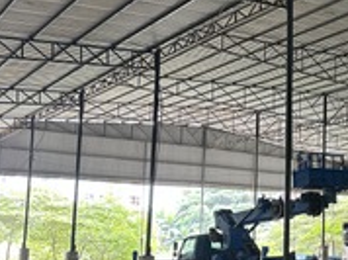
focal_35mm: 54
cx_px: 371
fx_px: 542
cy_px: 160
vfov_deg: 26.9
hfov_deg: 31.9
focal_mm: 6.86
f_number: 1.78
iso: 250
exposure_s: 1/60
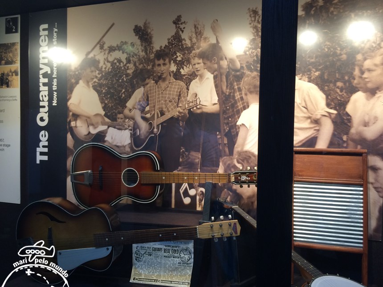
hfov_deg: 61.7
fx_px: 321
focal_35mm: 29
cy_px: 144
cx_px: 192
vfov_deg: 48.2
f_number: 2.2
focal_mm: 4.15
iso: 100
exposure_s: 1/33
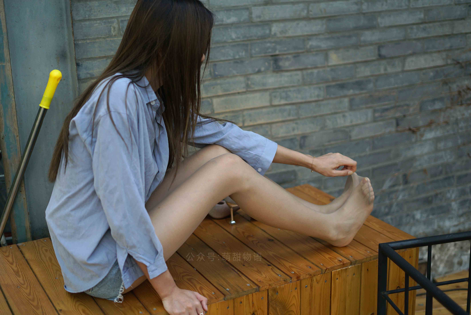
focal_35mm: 50
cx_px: 236
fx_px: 654
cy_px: 158
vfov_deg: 27.0
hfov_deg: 39.6
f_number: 2
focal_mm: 50
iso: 200
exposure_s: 1/1600
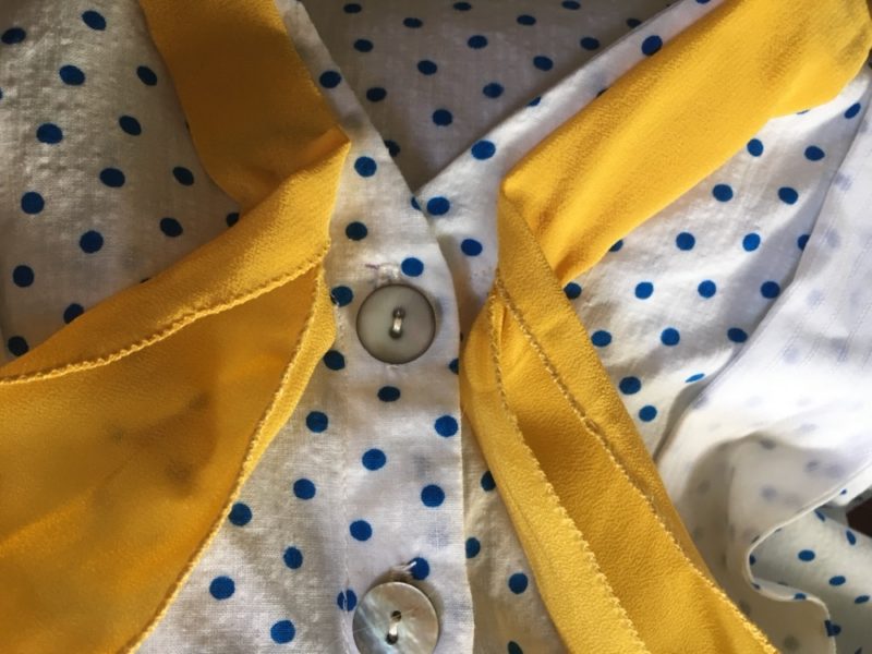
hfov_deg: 61.7
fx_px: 731
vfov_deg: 48.2
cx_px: 436
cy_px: 327
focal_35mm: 29
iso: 50
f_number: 2.2
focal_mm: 4.15
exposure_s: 1/33
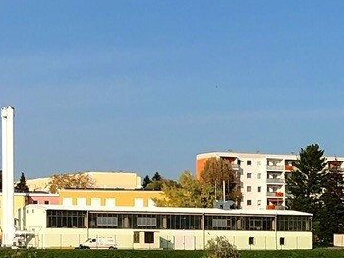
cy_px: 310
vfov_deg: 8.9
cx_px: 490
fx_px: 1629
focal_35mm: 164
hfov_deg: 11.6
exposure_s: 1/2288
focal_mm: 4
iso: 20
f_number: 1.8
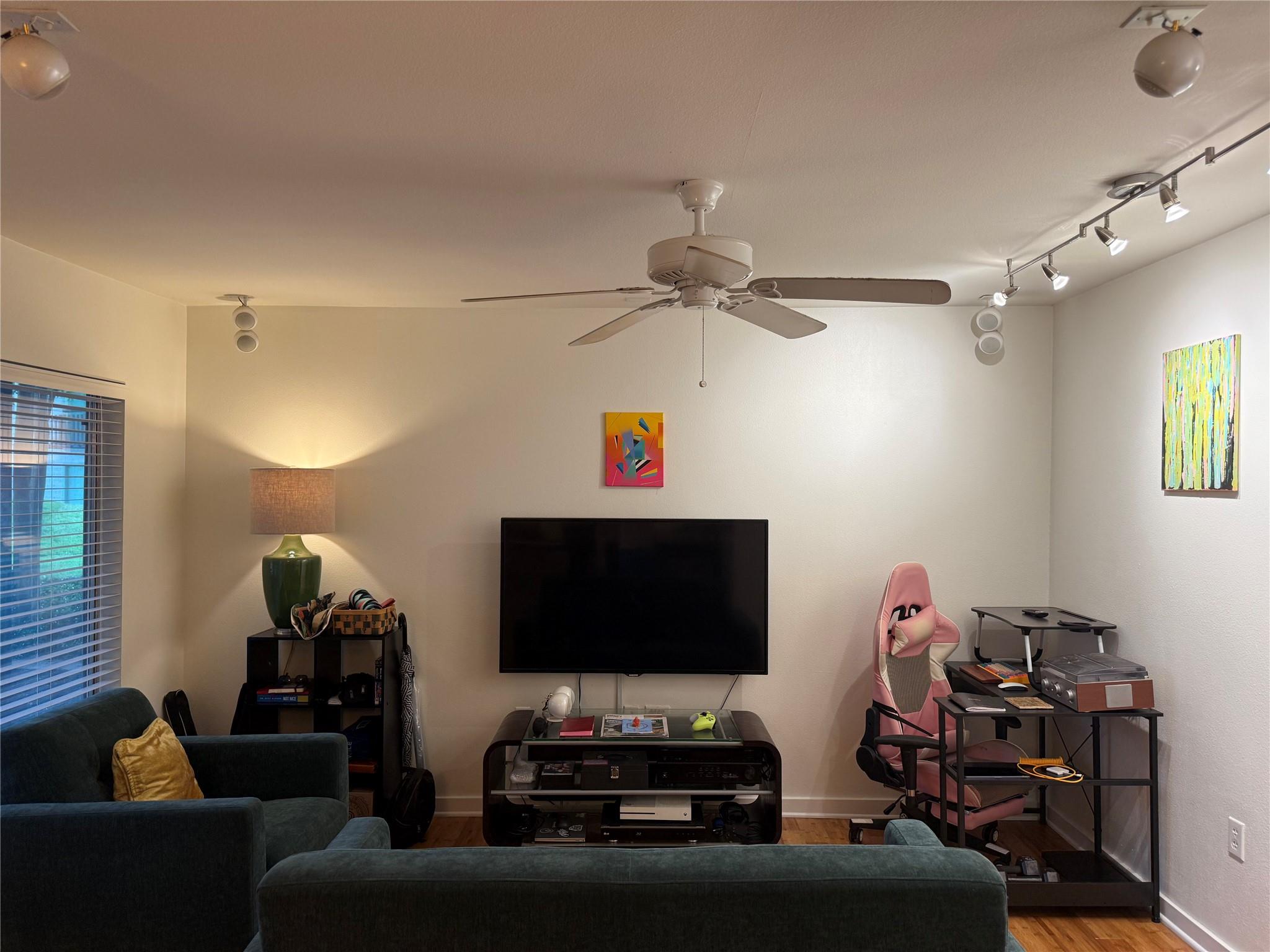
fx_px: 881
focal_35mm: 24
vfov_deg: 56.8
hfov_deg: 71.6
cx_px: 635
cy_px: 476
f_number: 1.78
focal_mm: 6.76
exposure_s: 1/60
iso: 125
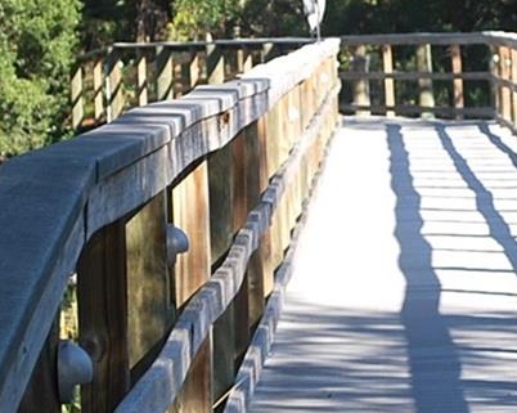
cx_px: 442
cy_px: 62
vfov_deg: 6.2
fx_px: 3777
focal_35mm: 247
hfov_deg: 7.8
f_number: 6.3
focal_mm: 44
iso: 100
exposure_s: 1/160
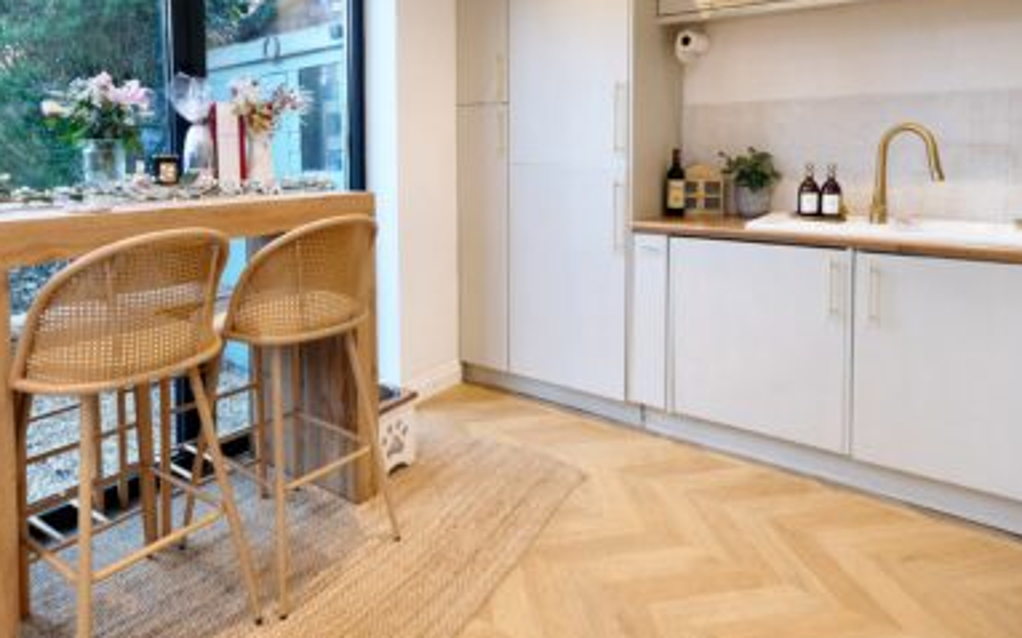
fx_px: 640
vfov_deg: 51.4
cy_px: 187
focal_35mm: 23
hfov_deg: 76.9
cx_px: 454
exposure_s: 1/60
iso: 800
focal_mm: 10
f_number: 4
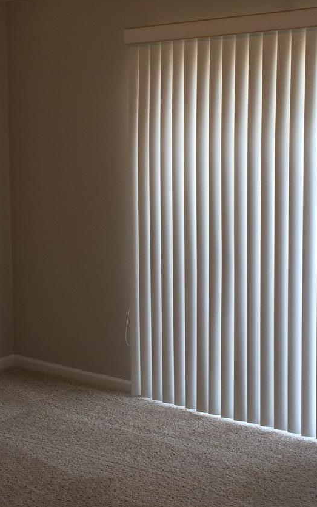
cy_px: 215
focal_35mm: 60
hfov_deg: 21.5
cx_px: 99
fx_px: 829
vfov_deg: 33.9
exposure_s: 1/40
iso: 40
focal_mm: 4.15
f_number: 2.2
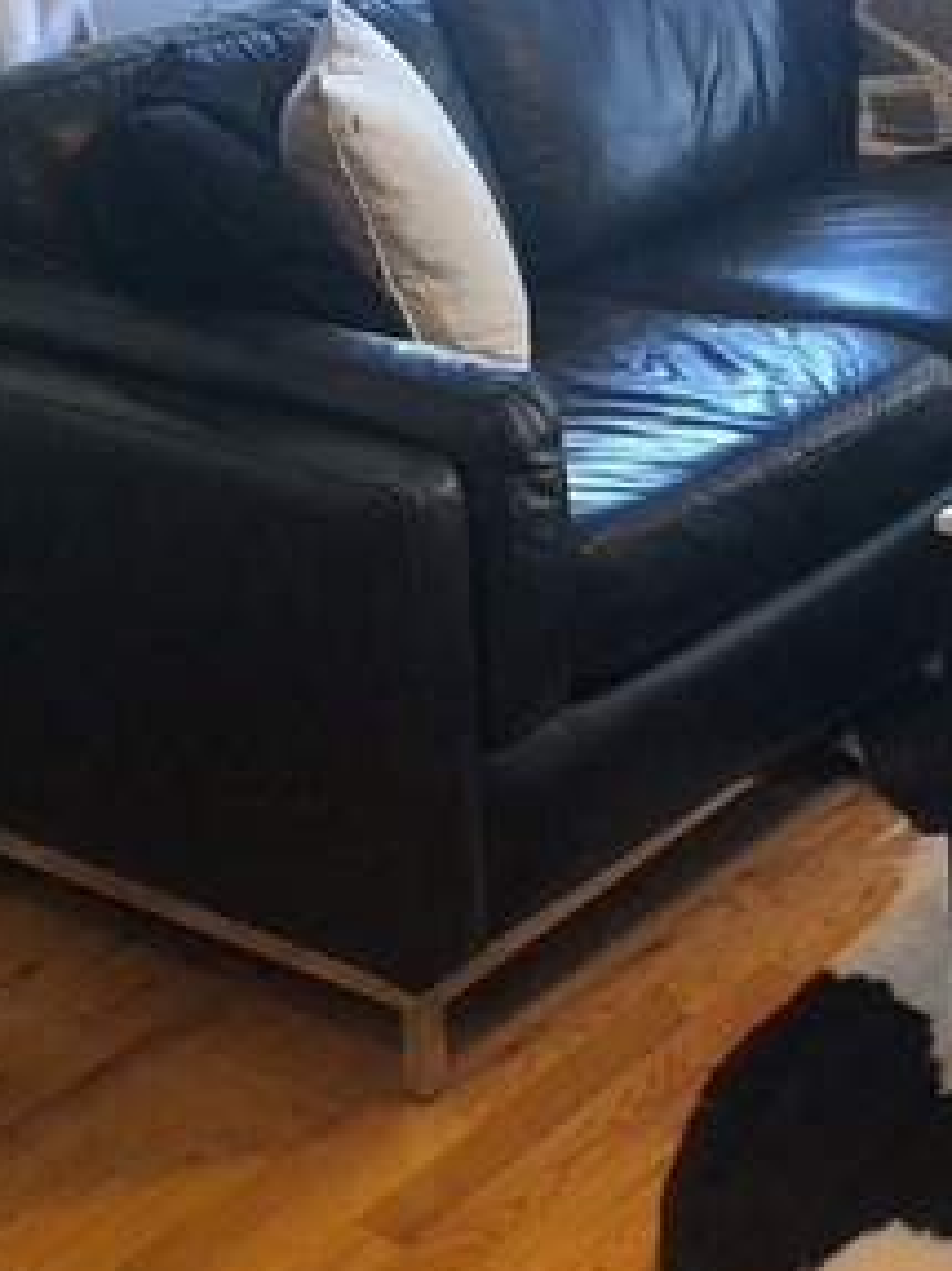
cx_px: 821
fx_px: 2752
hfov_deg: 19.3
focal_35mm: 75
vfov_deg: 24.2
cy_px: -151
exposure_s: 1/30
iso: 32
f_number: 1.8
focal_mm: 3.99
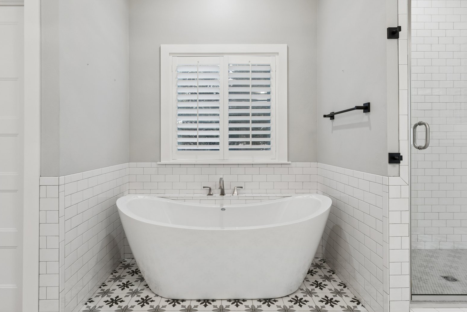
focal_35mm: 21
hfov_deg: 81.0
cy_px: 141
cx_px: 222
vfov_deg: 59.2
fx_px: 273
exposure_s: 1/30
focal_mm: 10.7
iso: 200
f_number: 8
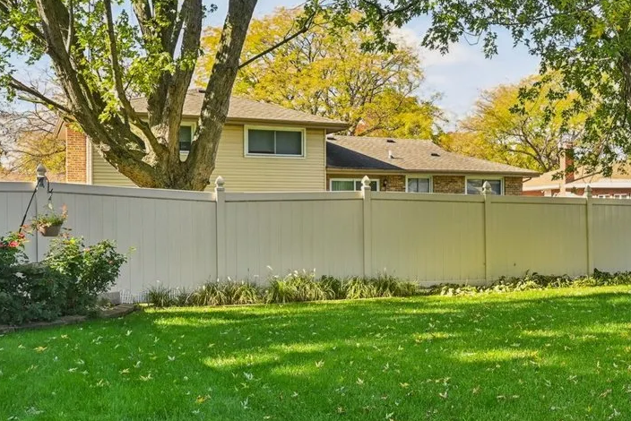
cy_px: 200
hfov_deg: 37.4
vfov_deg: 28.6
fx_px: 827
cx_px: 629
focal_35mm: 47
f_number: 8
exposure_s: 1/250
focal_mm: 20.5
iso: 800
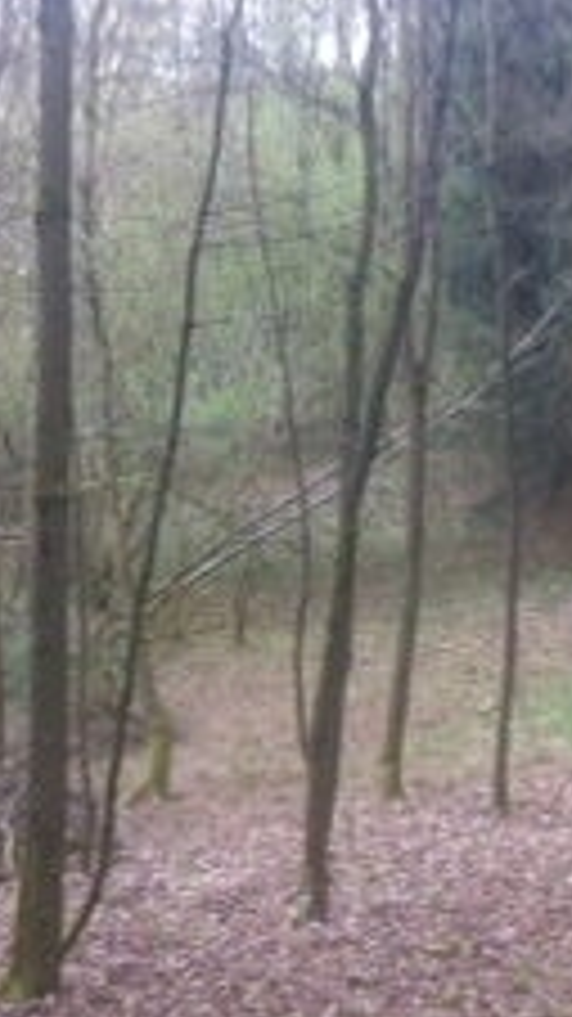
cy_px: 558
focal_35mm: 108
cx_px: 622
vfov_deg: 19.8
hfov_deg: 11.1
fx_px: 2914
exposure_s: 1/40
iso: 80
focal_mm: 3.85
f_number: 2.8
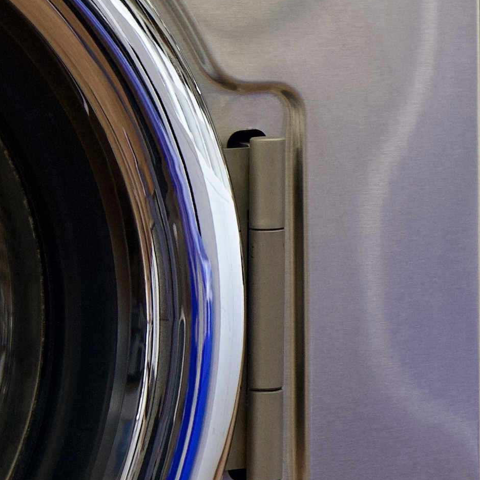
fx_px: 4267
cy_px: -146
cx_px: 1118
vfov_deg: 6.4
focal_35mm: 272
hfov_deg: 6.2
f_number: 4
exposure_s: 1/100
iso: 640
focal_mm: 50
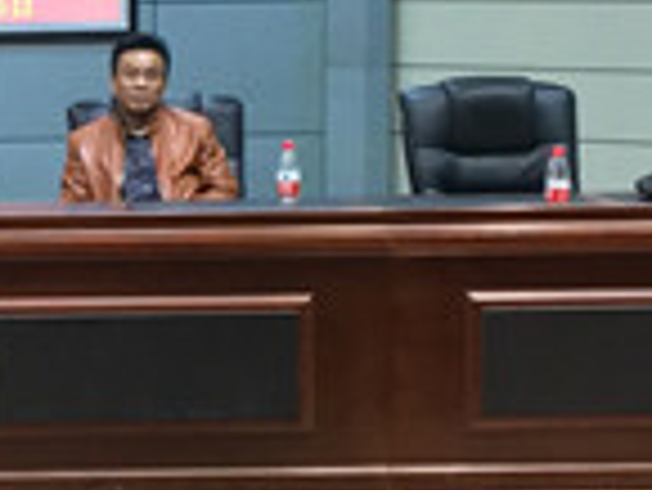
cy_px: 265
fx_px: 3016
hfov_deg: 12.0
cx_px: -202
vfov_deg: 9.3
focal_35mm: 160
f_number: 2.2
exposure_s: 1/25
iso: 200
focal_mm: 4.15
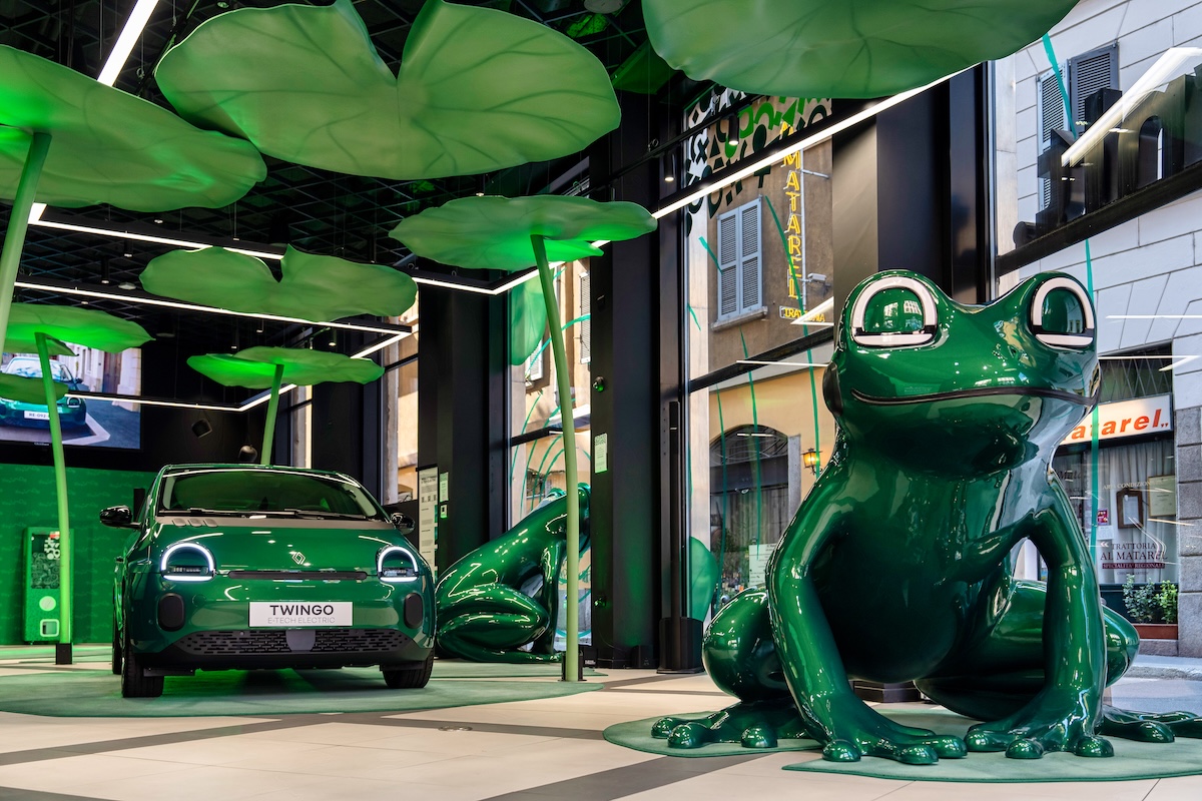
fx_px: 1135
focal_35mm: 34
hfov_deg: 55.8
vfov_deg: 38.9
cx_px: 601
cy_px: 400
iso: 640
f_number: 3.5
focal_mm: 34
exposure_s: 1/100
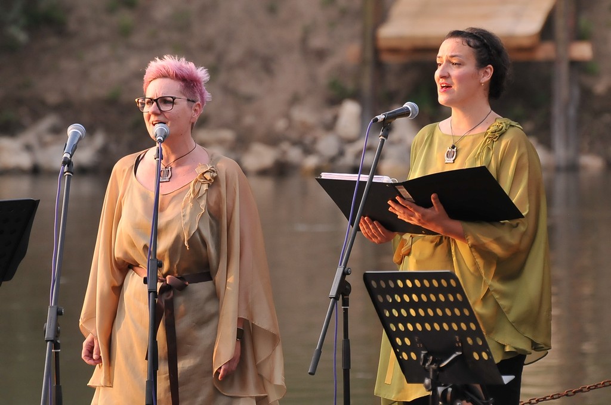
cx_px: 306
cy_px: 202
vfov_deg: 3.0
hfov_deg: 4.6
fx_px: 7628
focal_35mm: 450
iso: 1000
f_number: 8
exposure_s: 1/250
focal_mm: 300
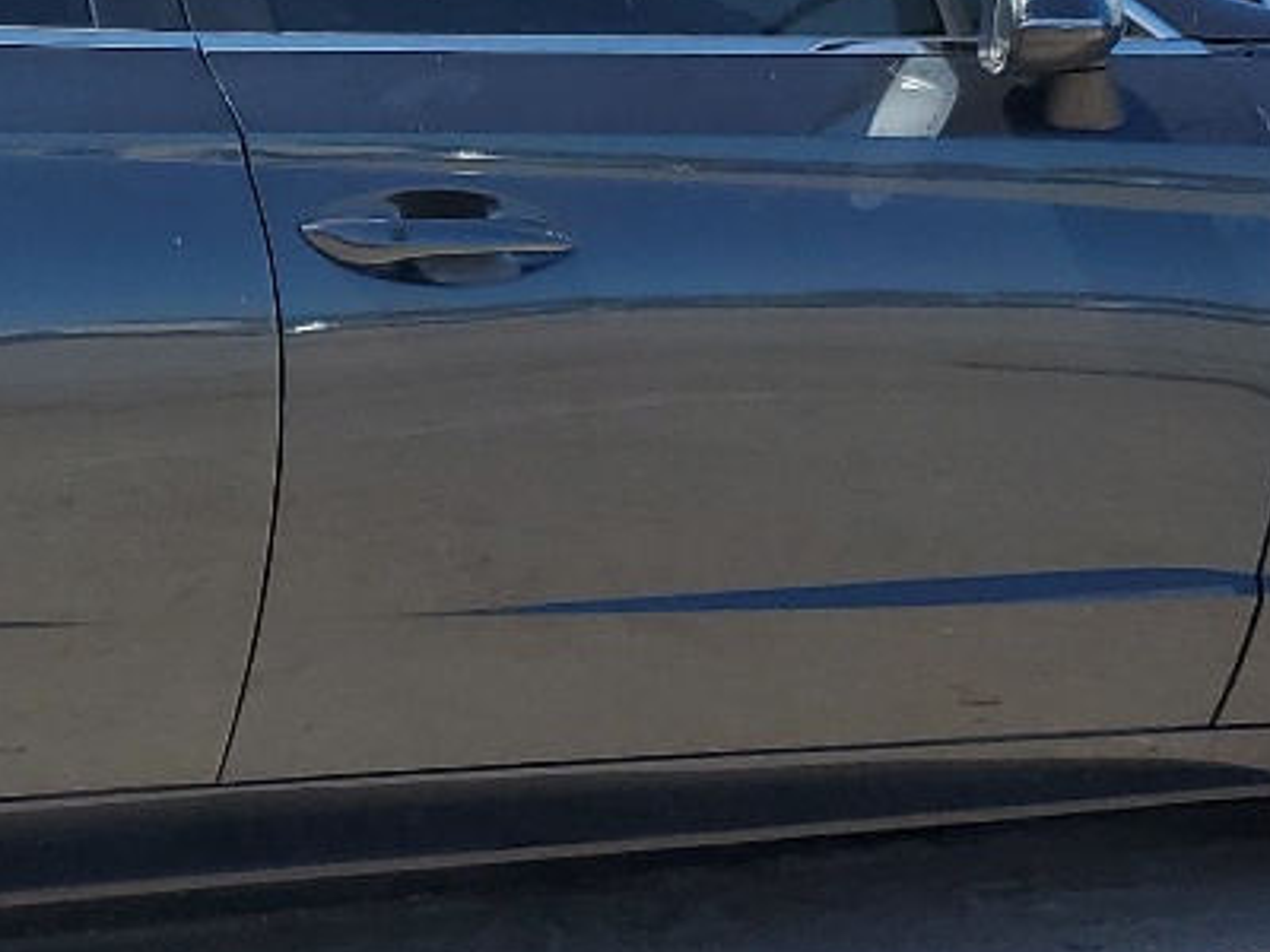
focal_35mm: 104
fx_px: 3816
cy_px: 486
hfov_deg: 18.3
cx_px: -64
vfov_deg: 14.2
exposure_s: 1/2500
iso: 50
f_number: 1.5
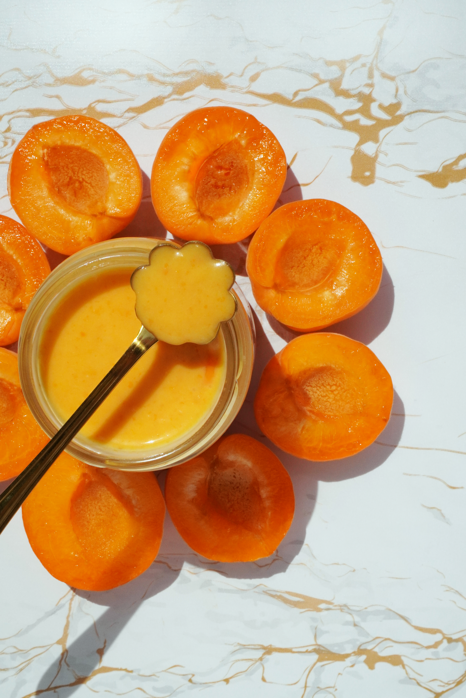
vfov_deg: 27.0
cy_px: 349
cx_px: 233
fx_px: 1456
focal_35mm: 75
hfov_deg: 18.2
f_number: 18
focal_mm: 50
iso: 1000
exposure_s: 1/1000
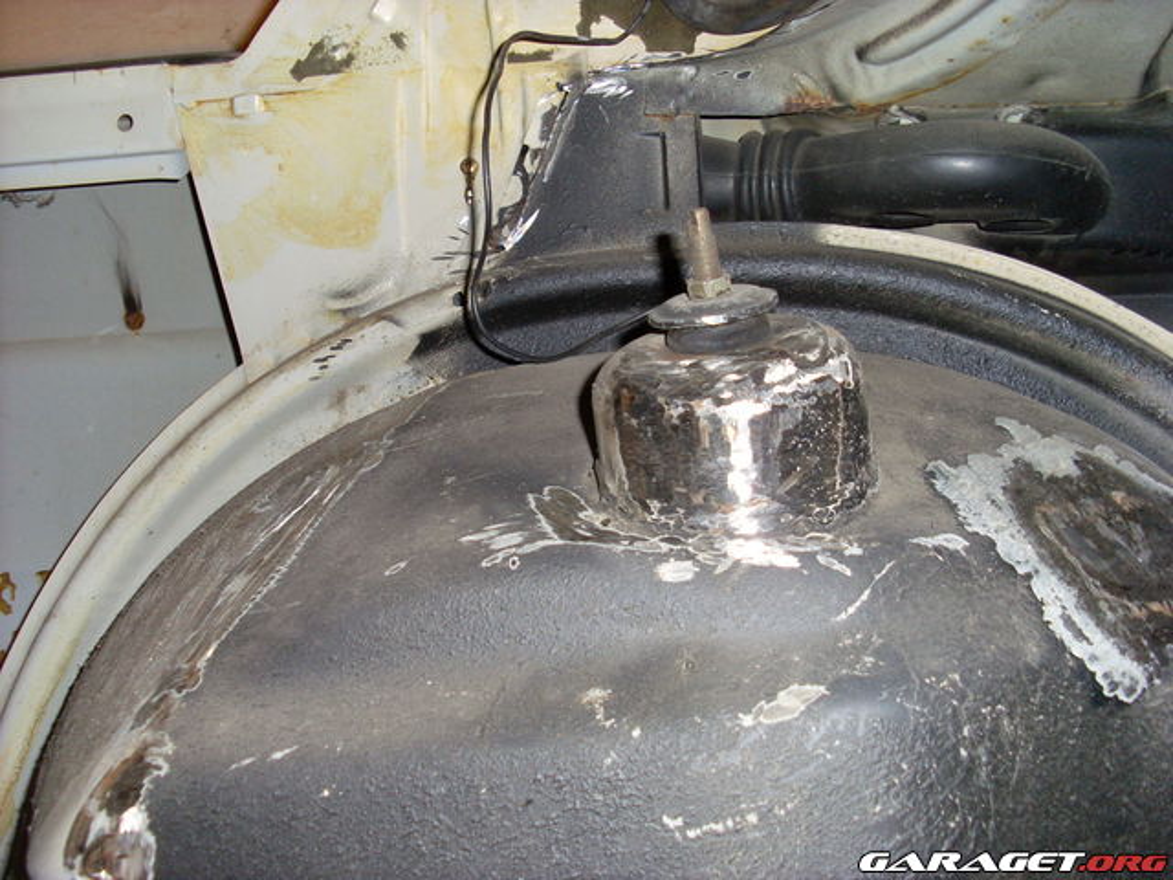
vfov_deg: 37.7
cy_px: 440
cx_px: 586
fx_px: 1288
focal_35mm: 38
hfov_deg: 49.0
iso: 100
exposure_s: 1/45
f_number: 3
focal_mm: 6.3
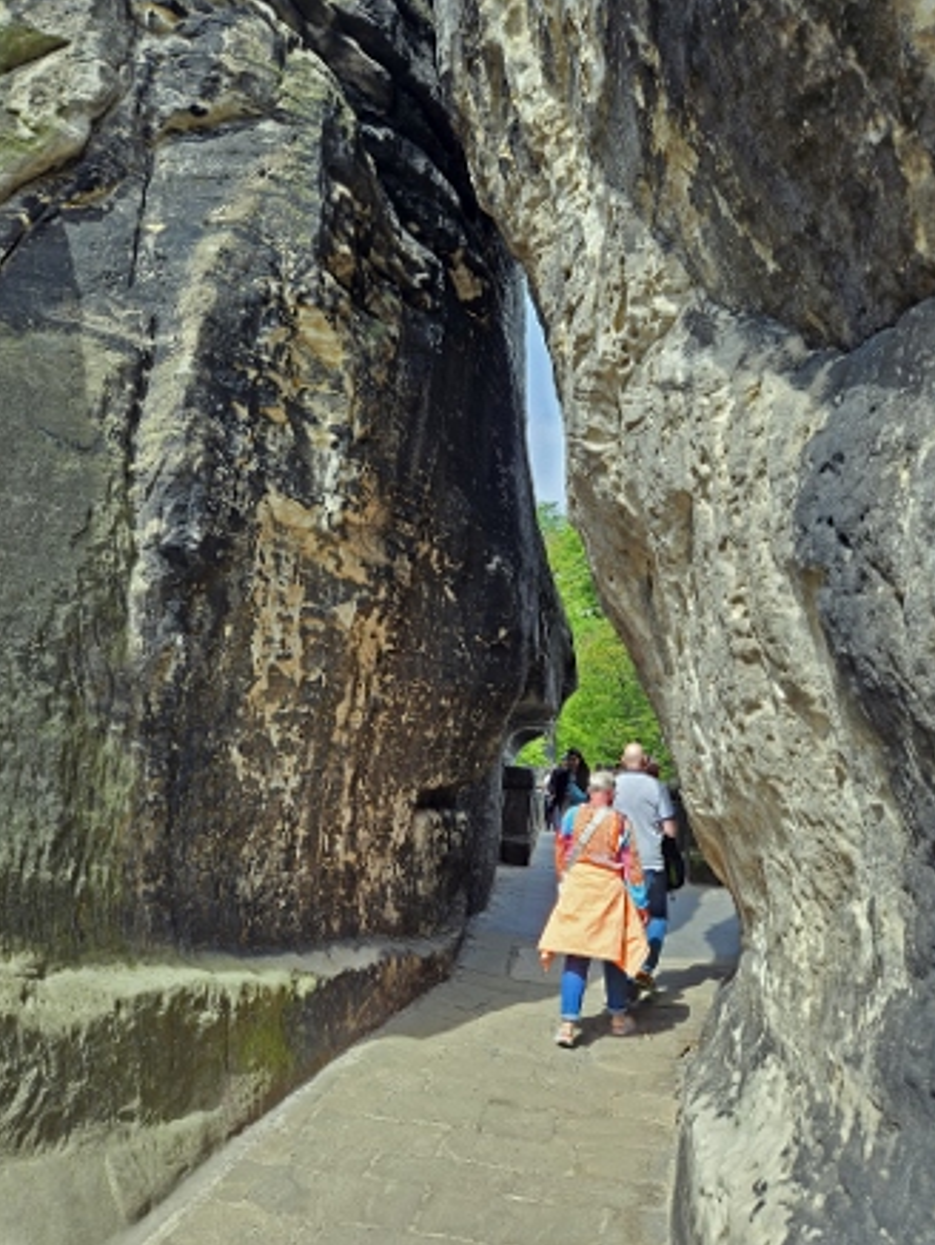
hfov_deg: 54.9
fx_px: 900
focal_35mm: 25
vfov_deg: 69.4
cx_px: 436
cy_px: 628
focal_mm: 5.4
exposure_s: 1/420
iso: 25
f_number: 1.8
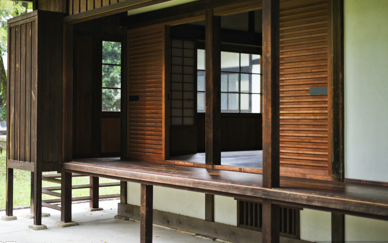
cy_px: 106
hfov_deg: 35.1
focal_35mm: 58
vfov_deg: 22.3
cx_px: 195
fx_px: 613
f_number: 1.8
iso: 200
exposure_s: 1/250
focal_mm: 50
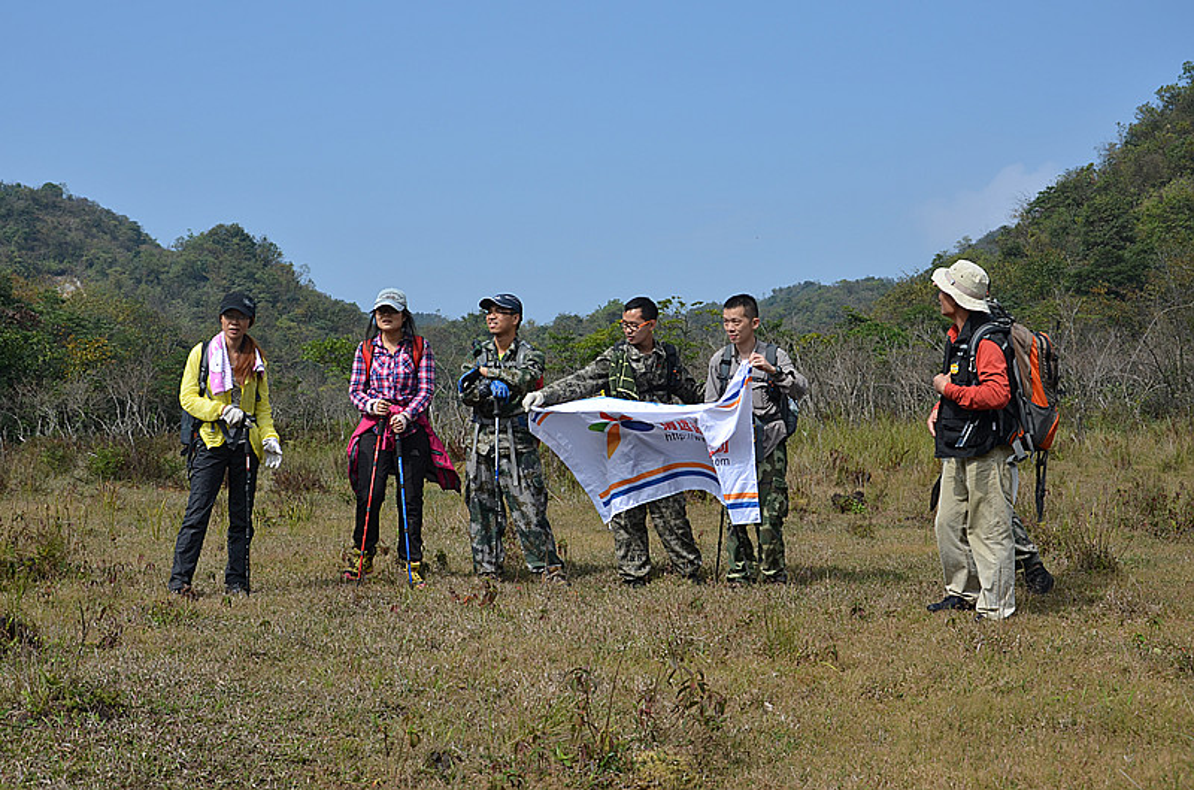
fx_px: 1687
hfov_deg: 39.0
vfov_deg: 26.3
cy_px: 395
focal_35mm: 51
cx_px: 597
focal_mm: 34
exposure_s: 1/320
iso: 100
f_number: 8
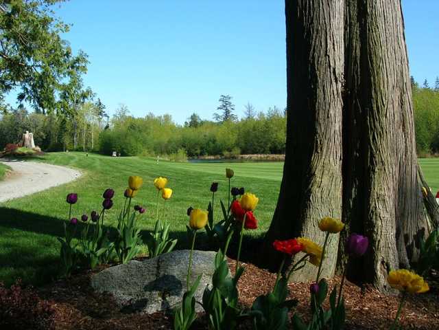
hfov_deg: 49.0
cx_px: 220
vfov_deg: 37.7
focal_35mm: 38
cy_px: 165
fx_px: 482
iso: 64
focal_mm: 7.8
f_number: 4.8
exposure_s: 1/360
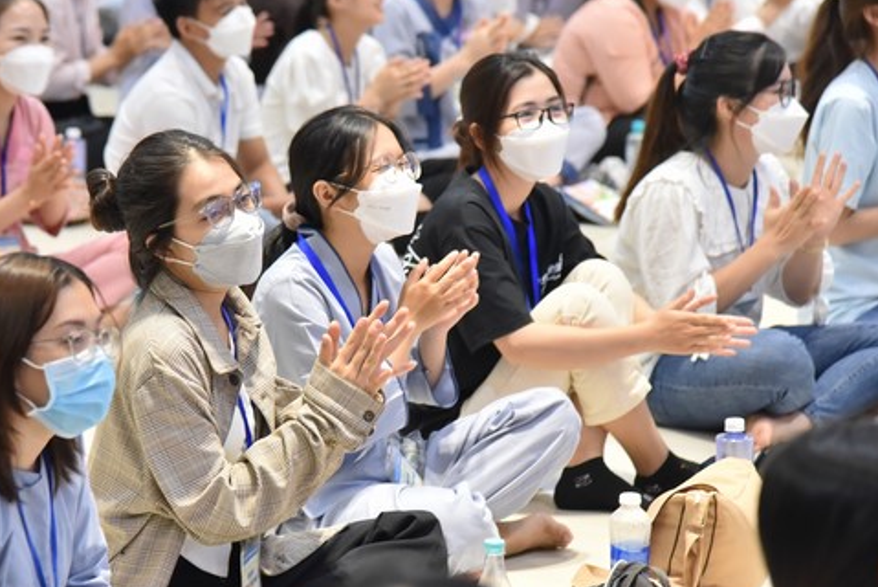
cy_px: 270
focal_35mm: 163
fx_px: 3978
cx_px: 286
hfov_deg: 12.6
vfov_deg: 8.4
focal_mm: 120
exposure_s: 1/160
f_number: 4.5
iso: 3200
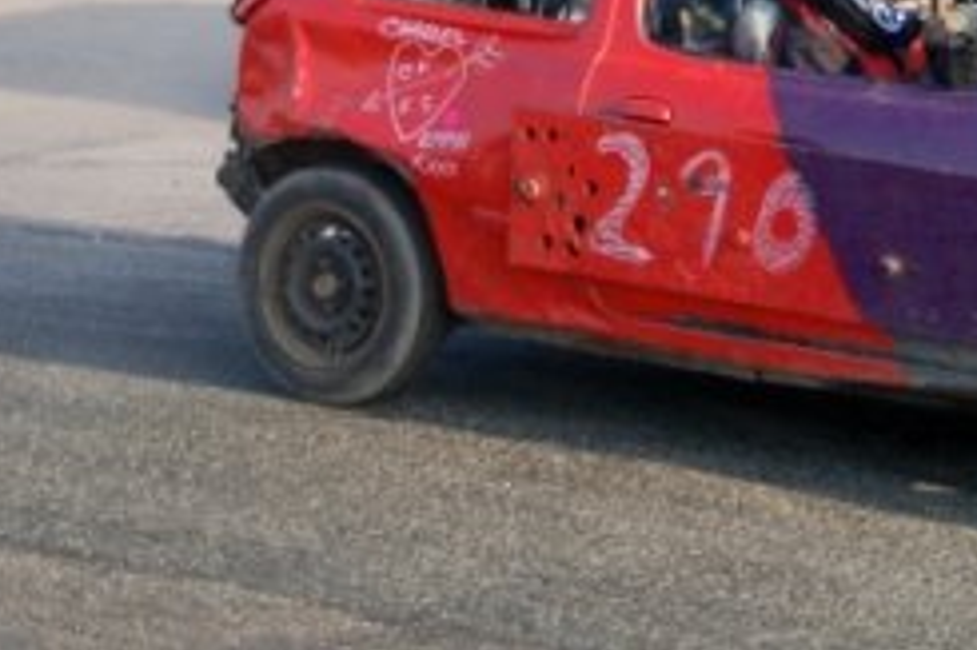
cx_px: 829
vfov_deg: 6.3
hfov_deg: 9.5
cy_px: -88
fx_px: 5839
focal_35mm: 215
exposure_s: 1/500
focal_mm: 55
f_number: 5.3
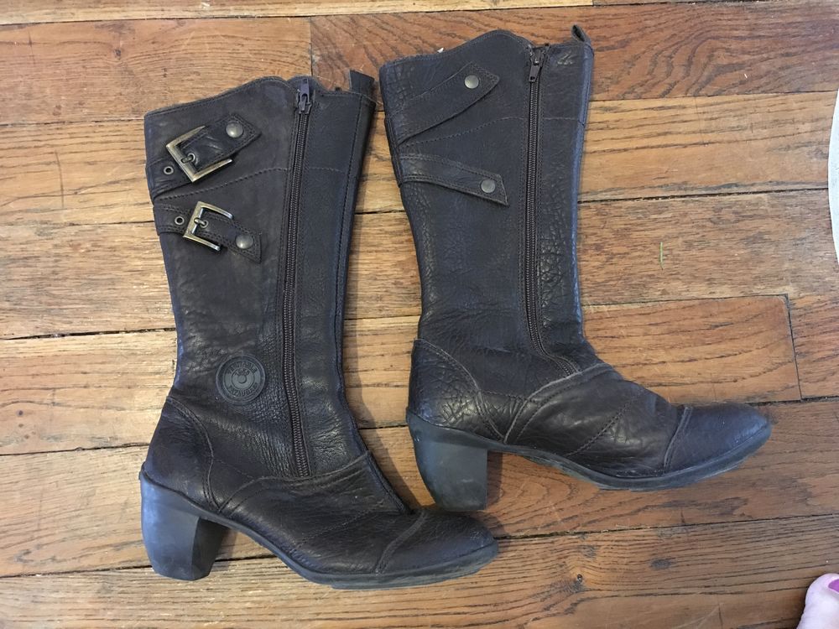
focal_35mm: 29
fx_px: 703
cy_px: 314
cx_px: 420
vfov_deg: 48.2
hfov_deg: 61.7
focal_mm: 4.15
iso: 500
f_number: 2.2
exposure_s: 1/17
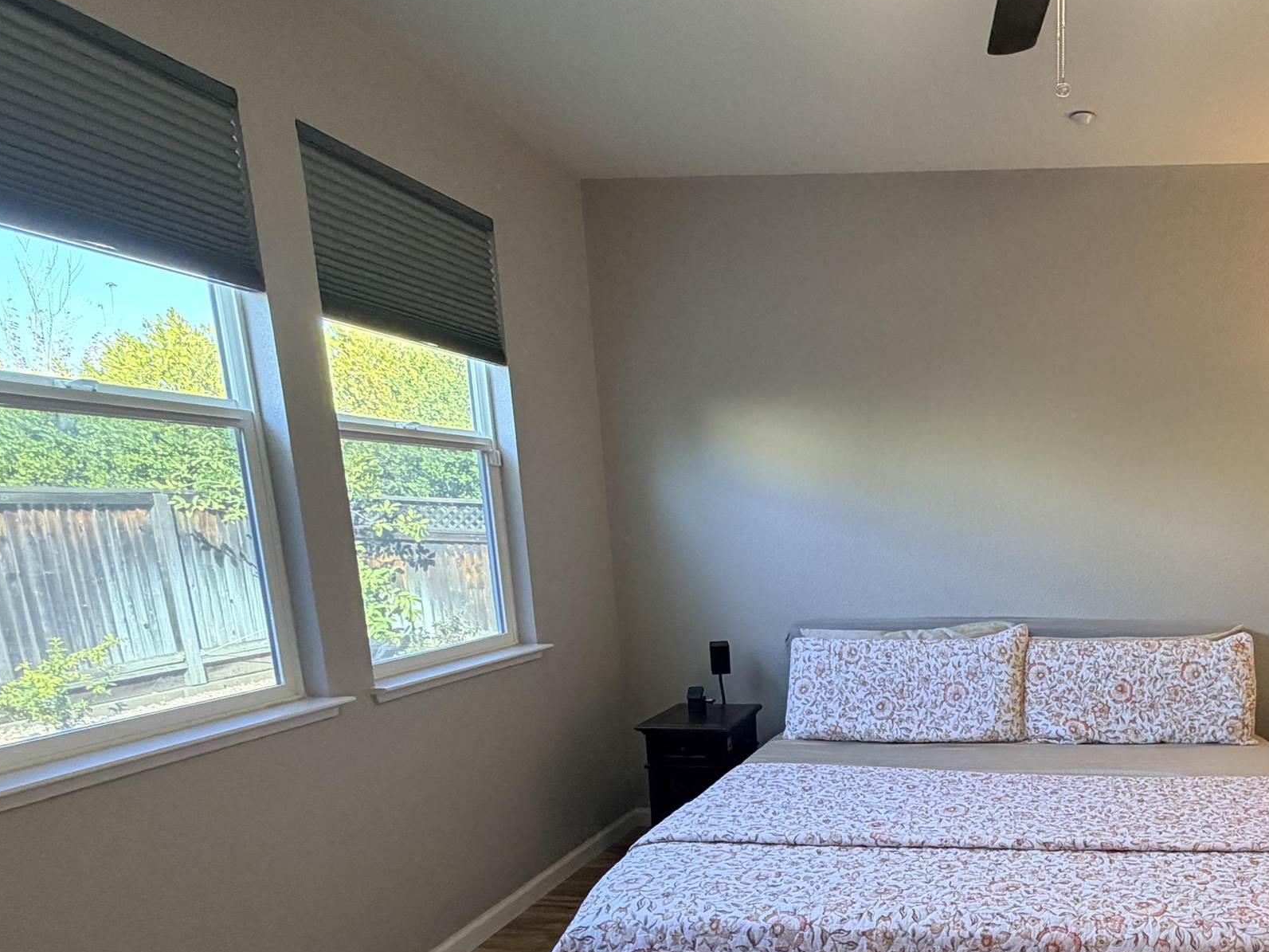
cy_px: 715
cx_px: 1008
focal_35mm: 27
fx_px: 990
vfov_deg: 49.3
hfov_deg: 60.3
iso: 250
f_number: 2.2
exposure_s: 1/60
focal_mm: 2.22
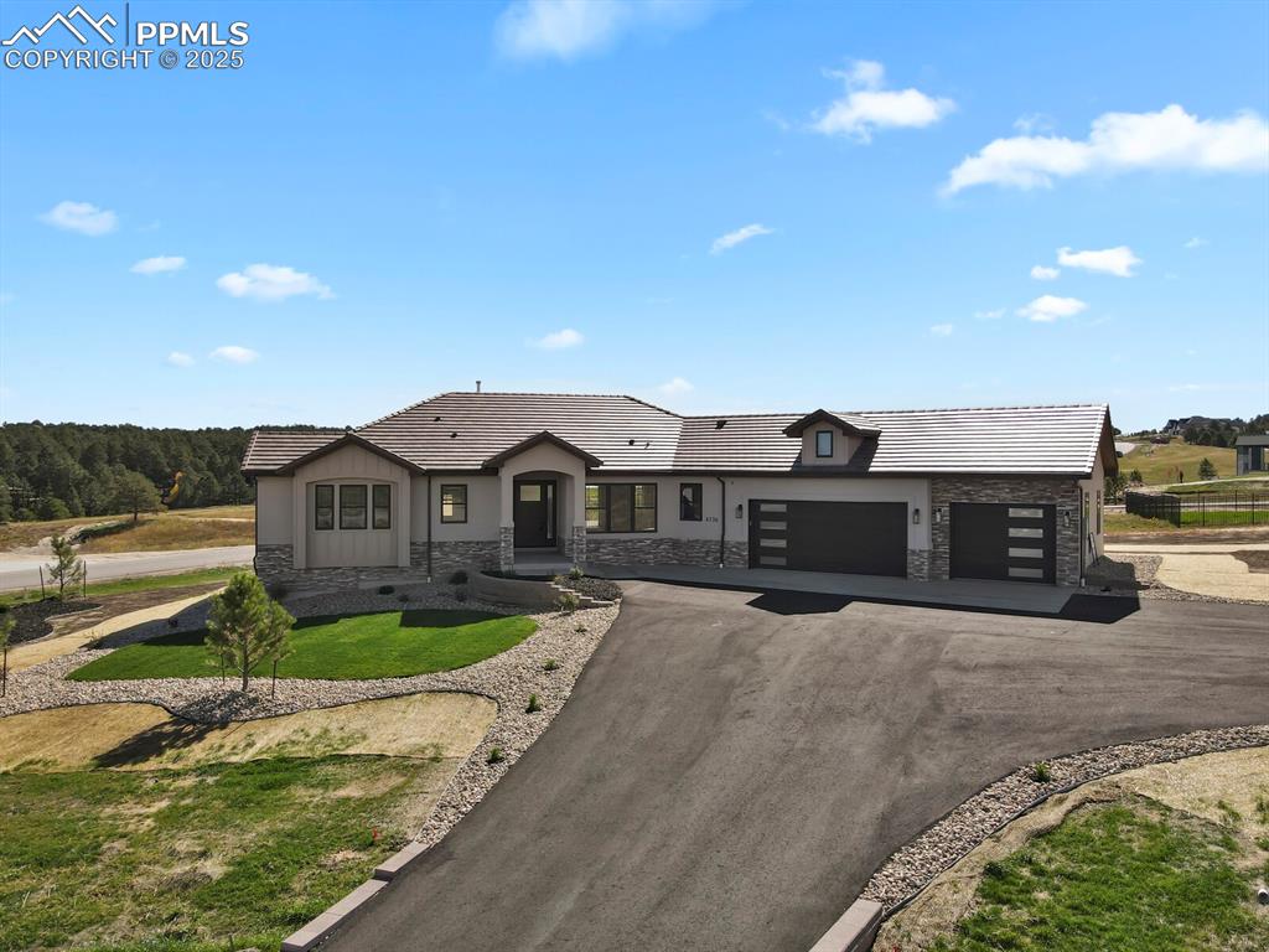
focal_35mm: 24
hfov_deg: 71.6
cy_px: 476
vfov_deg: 56.8
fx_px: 880
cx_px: 634
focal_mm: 4.5
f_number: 2.8
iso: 100
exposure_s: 1/500
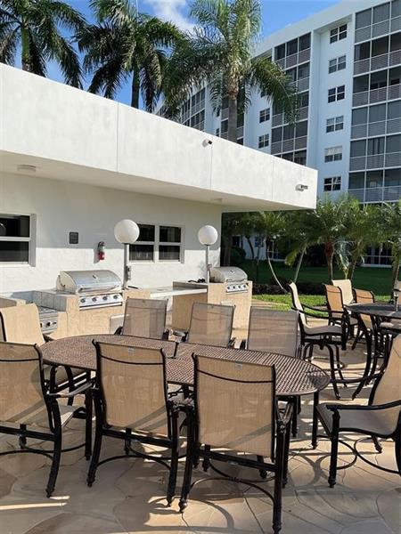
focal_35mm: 29
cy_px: 267
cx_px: 200
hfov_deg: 48.2
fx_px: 448
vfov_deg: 61.7
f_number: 1.8
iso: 16
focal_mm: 3
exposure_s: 1/2427
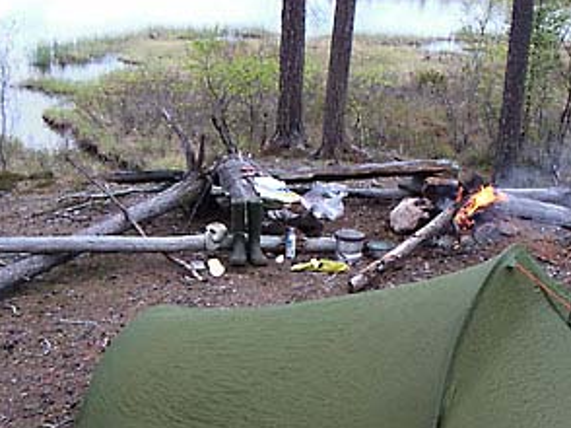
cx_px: 331
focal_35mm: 55
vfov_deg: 26.4
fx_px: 906
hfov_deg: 34.9
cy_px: 289
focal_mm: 6
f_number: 2.8
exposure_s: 1/50
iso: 70
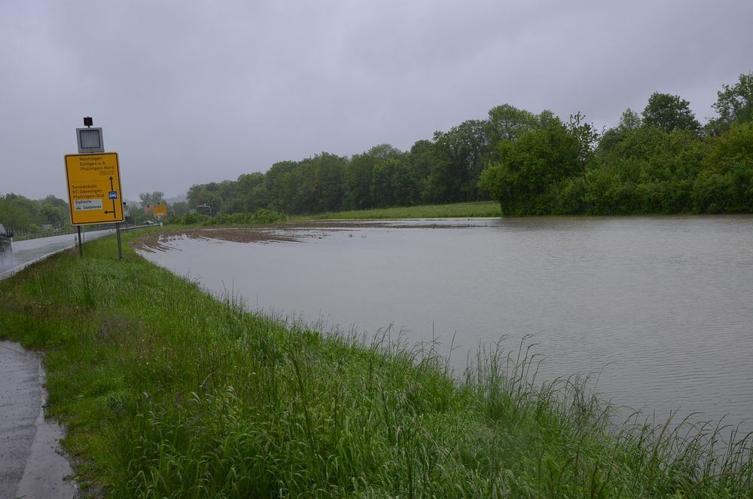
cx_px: 376
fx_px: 814
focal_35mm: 39
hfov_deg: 49.6
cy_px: 250
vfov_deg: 34.1
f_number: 7.1
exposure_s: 1/200
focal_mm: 26
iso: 200
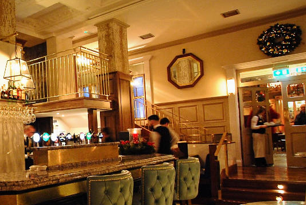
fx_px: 263
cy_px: 134
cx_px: 66
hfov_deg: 56.4
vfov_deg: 42.0
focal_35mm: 31
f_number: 4.5
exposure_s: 1/5
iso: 400
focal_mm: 11
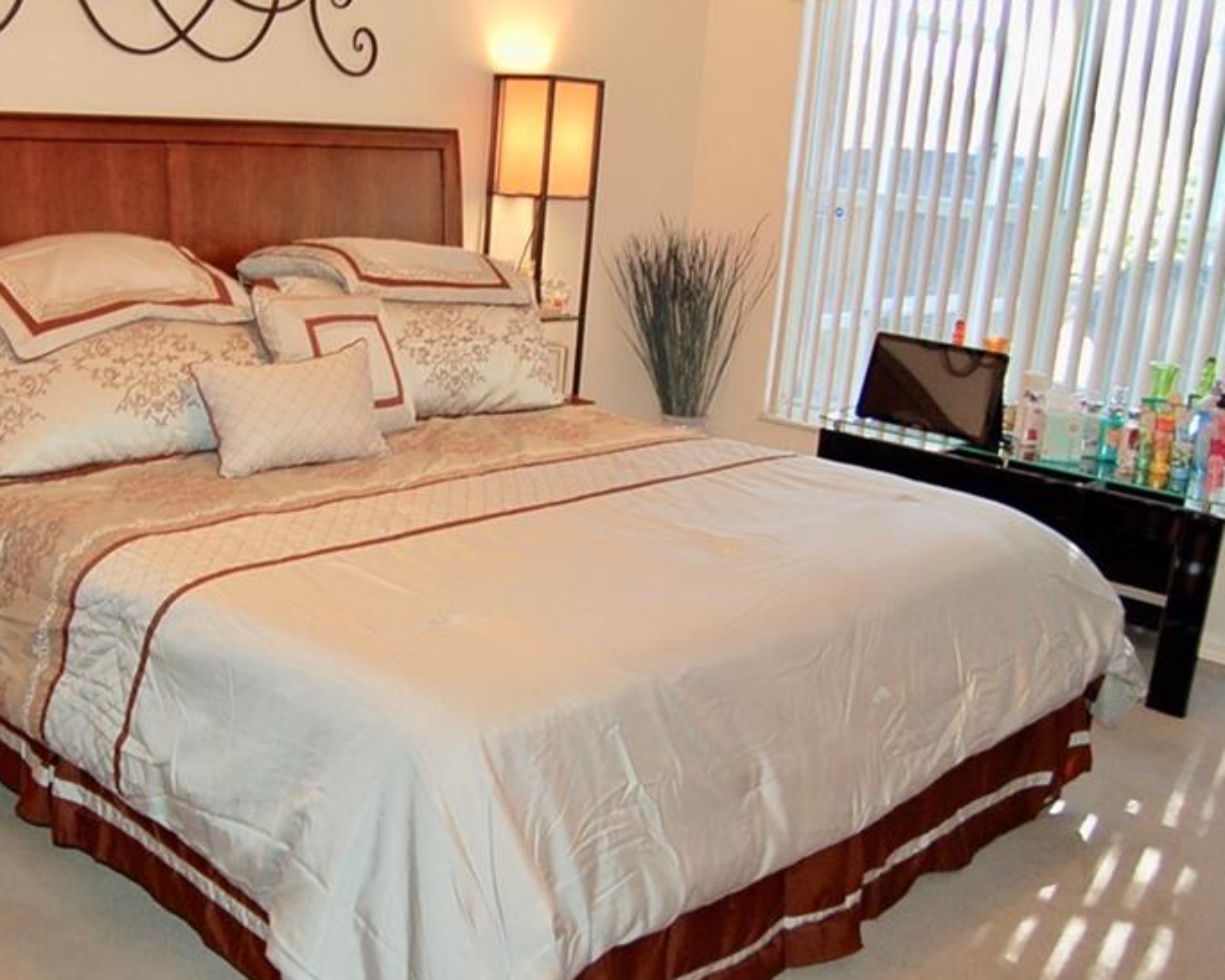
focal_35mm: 38
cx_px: 406
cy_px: 476
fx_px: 1378
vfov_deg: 39.2
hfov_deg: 47.1
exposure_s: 1/60
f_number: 3.5
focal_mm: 18
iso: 400
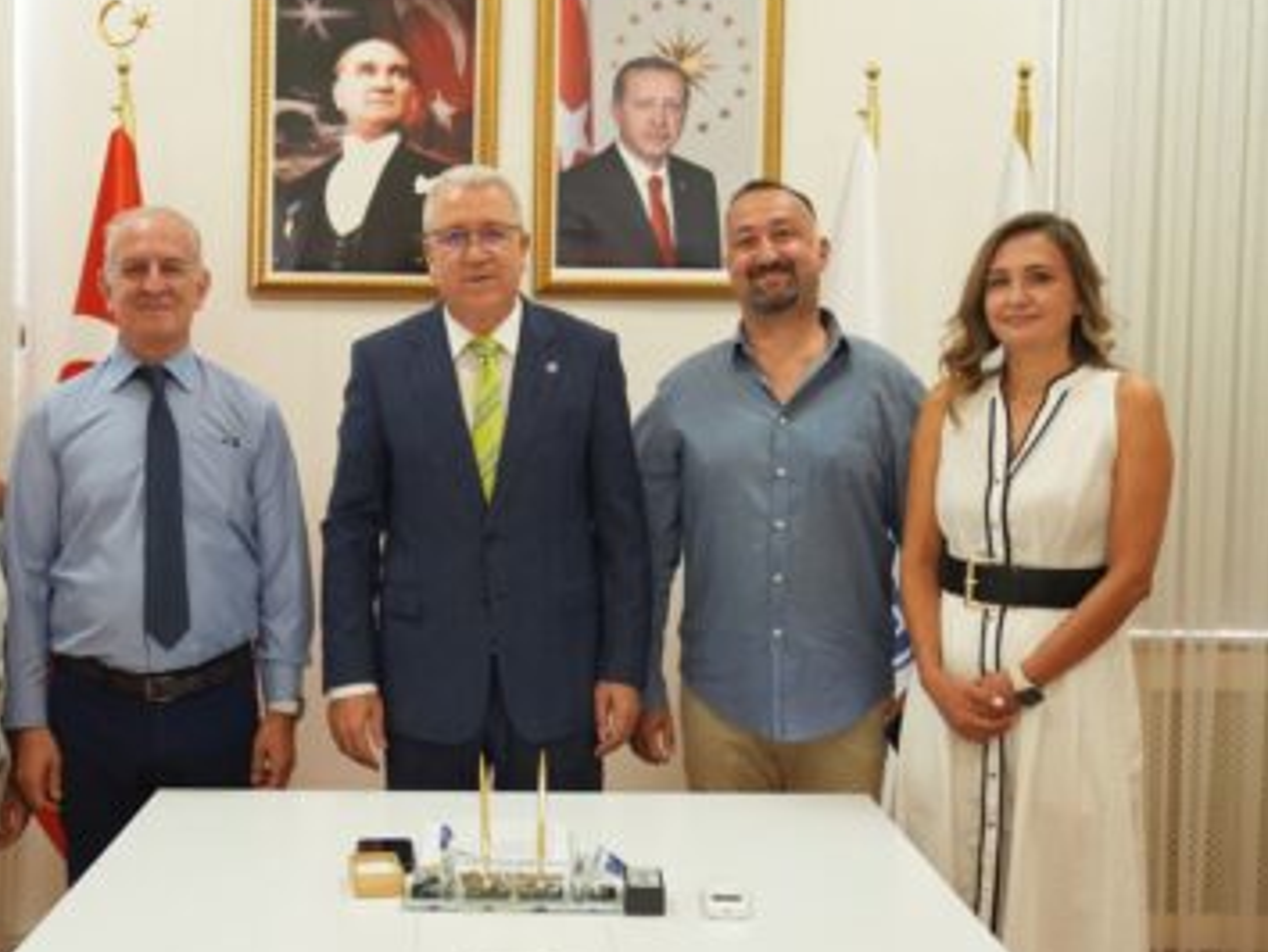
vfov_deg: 29.1
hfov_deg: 38.0
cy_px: 496
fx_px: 1833
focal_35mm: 50
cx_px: 509
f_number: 3.2
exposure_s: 1/125
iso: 1600
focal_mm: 36
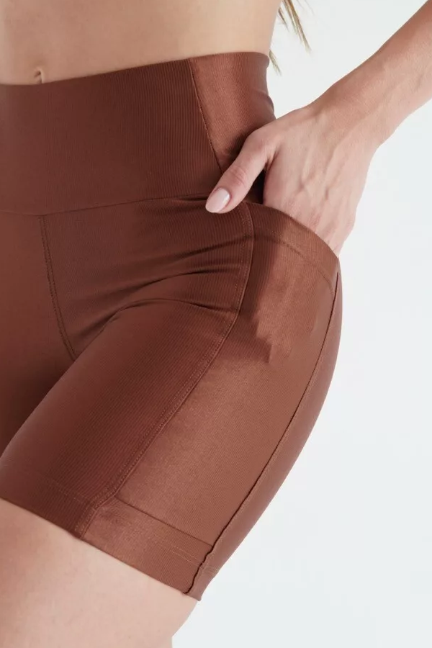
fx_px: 1152
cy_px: 225
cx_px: 141
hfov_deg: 21.2
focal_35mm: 64
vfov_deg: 31.2
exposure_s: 1/100
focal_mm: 30
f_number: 4.5
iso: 125
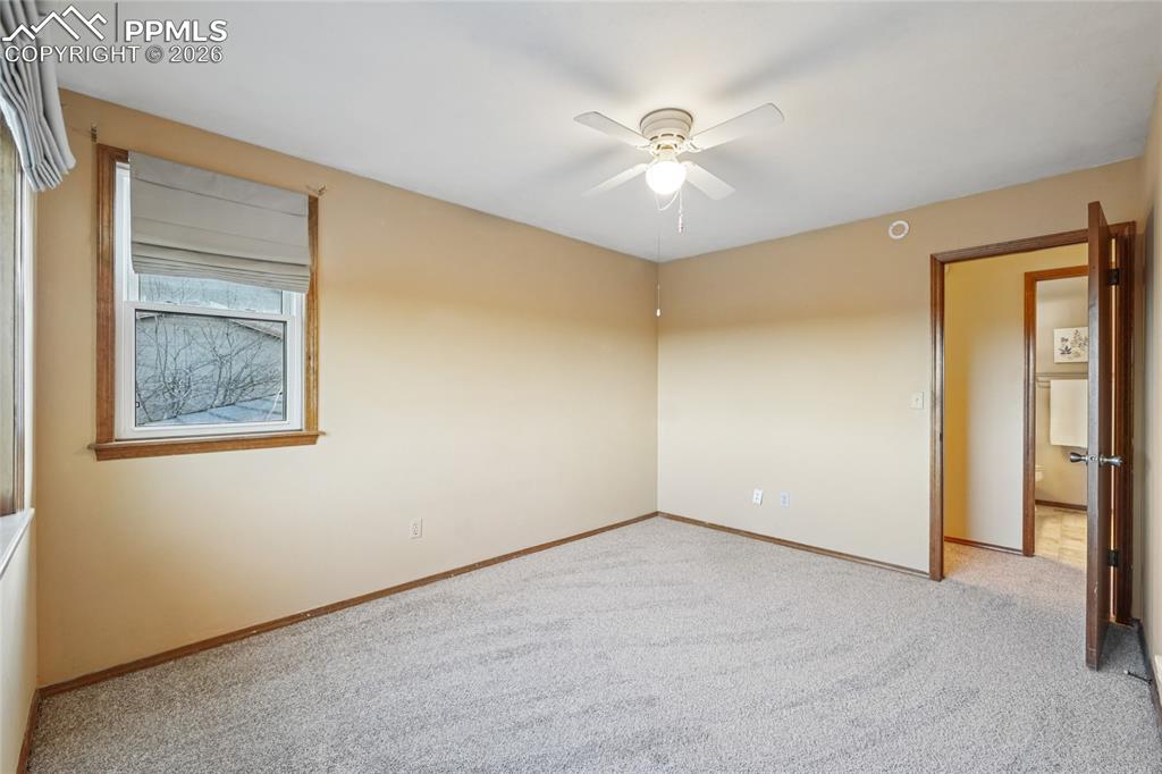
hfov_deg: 100.4
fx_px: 484
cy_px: 387
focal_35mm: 15
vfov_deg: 77.3
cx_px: 581
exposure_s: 1/6
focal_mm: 10
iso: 800
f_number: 8
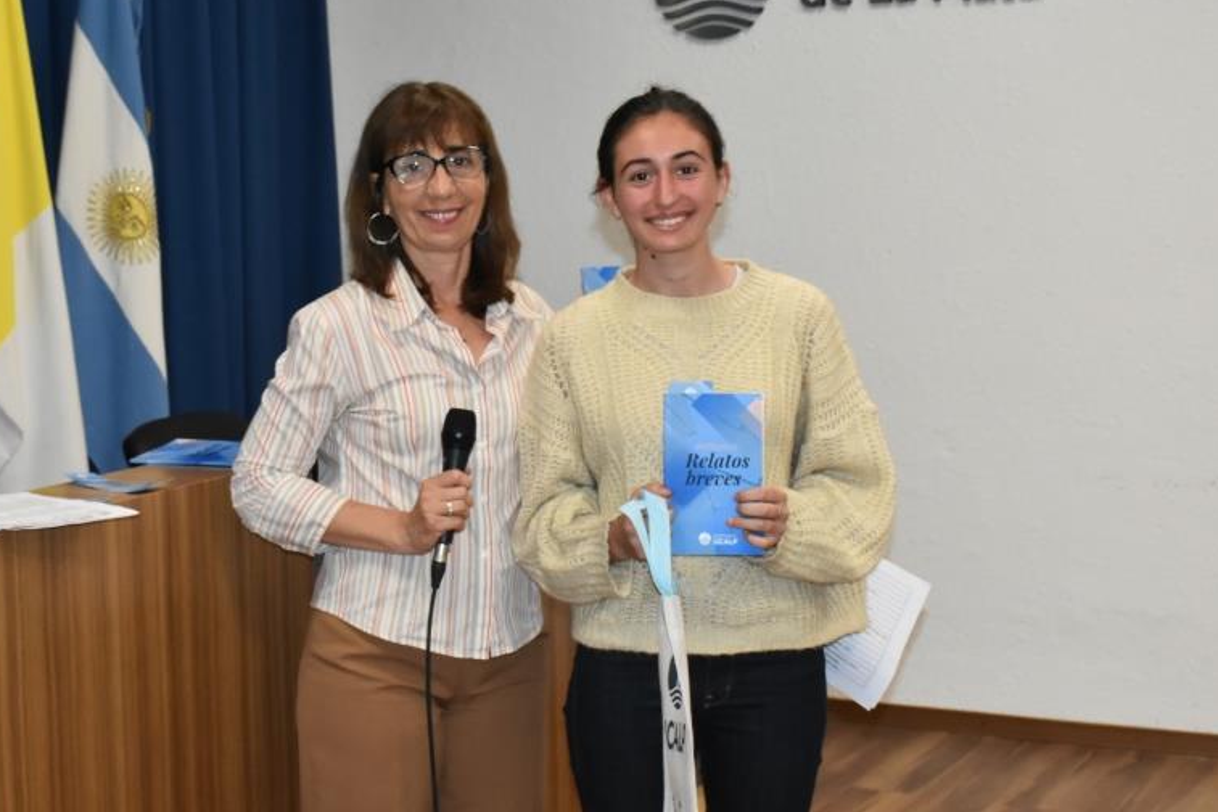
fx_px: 2335
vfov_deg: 19.7
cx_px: 492
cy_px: 334
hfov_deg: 29.2
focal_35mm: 69
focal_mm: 34
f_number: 7.1
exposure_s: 1/250
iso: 3200
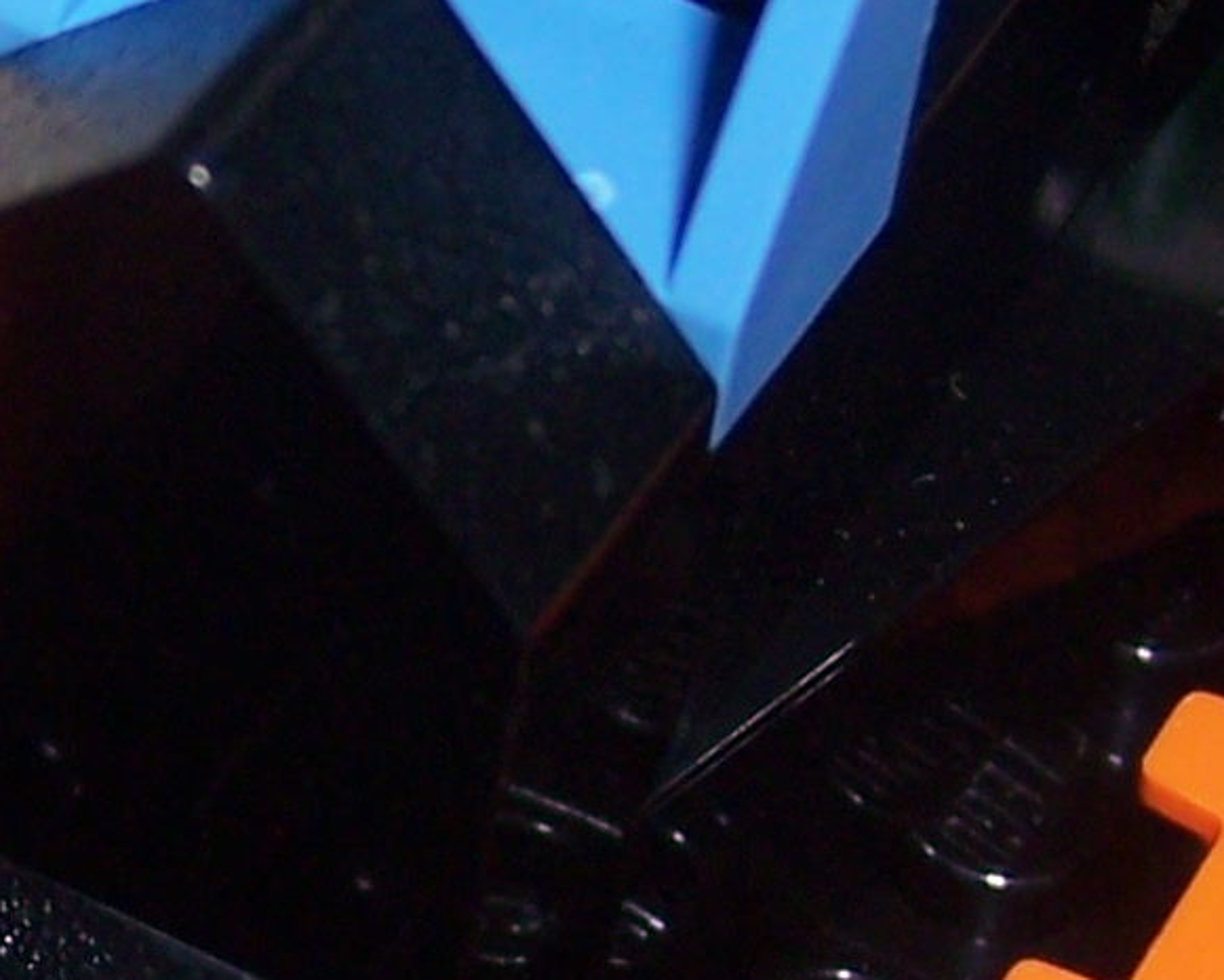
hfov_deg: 10.1
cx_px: -432
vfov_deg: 8.2
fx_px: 6775
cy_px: 934
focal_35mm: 187
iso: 100
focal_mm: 8
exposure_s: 1/60
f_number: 2.8
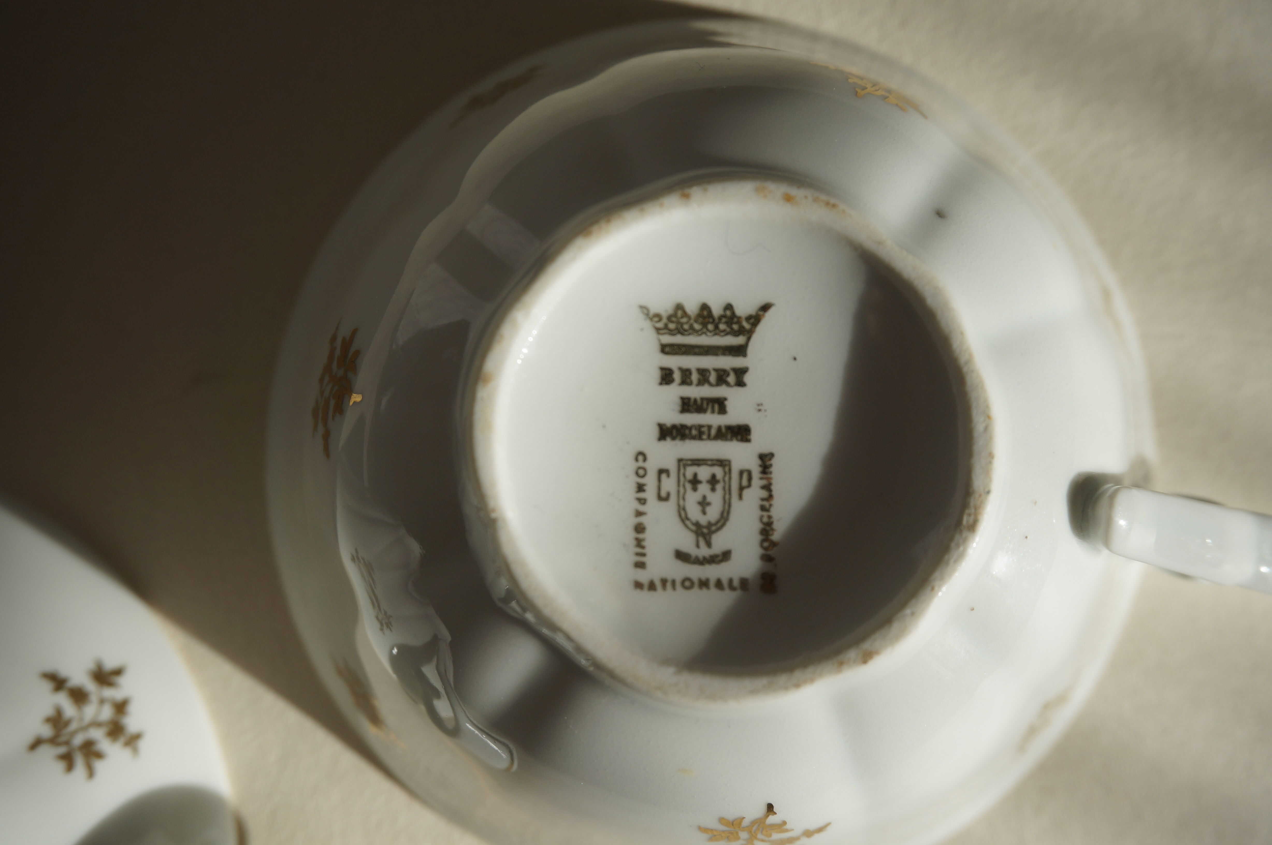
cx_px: 636
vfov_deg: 36.8
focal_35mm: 36
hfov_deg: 53.2
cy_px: 422
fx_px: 1271
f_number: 7.1
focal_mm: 24
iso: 200
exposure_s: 1/400
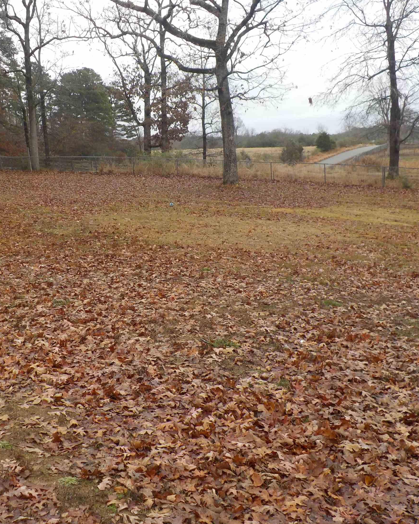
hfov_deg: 36.2
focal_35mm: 41
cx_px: 143
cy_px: 256
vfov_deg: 44.8
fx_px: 636
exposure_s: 1/250
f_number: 3.3
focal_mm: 4.1
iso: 125
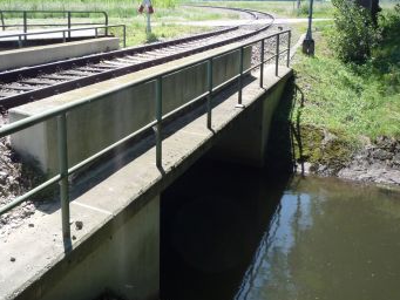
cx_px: 165
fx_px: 520
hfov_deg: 41.9
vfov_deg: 32.1
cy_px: 125
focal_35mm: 45
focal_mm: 5.2
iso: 100
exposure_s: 1/320
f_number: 4
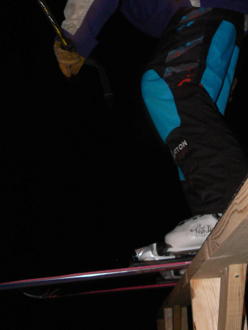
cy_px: 130
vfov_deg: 33.7
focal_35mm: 57
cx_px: 196
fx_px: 545
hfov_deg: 25.3
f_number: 2.8
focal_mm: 6
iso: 100
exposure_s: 1/30
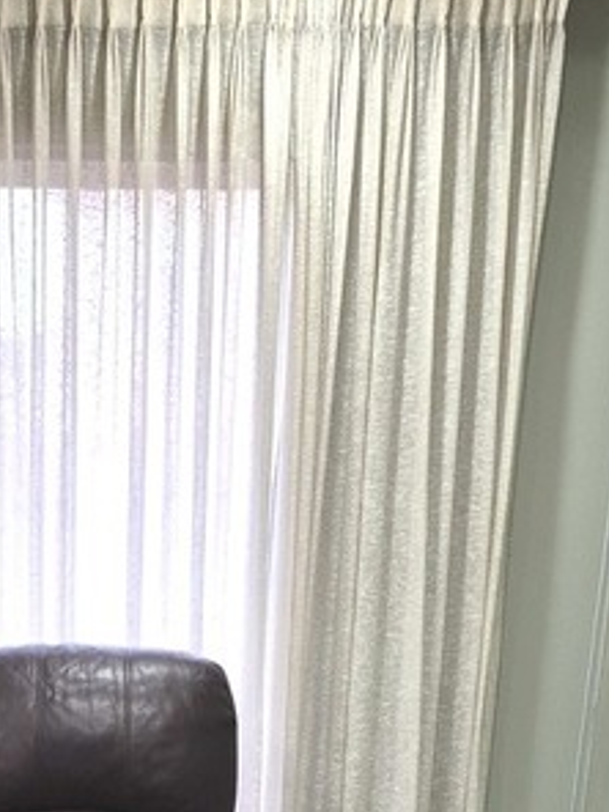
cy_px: 1223
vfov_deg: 20.0
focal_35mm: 84
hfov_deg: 17.2
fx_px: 1970
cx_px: 22
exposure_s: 1/120
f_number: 1.8
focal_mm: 5.4
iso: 200
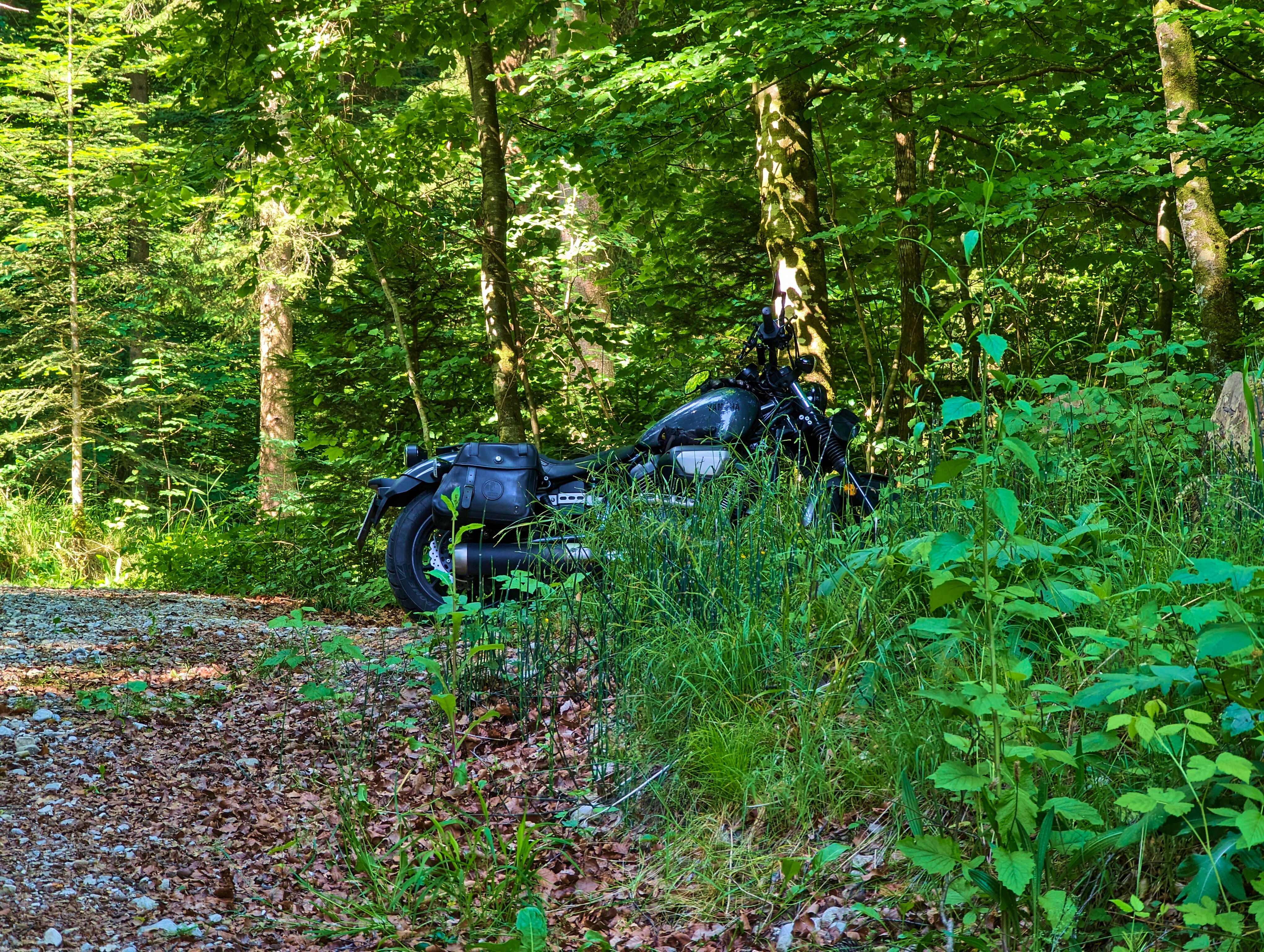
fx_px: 3876
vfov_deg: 14.0
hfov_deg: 18.5
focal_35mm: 106
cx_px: 632
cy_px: 476
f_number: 3.5
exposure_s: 1/57.1
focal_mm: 19
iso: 66
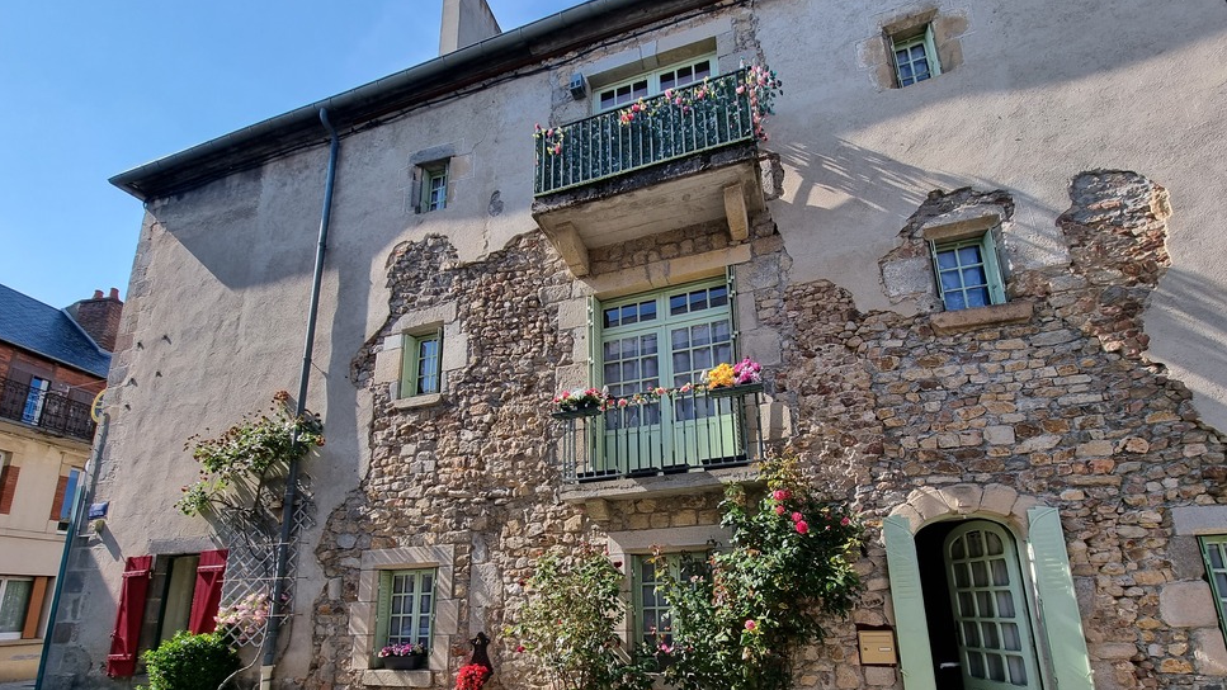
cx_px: 640
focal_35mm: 15
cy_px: 474
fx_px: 488
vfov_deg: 68.0
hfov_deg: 102.9
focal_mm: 2.2
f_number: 2.2
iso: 50
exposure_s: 1/1028
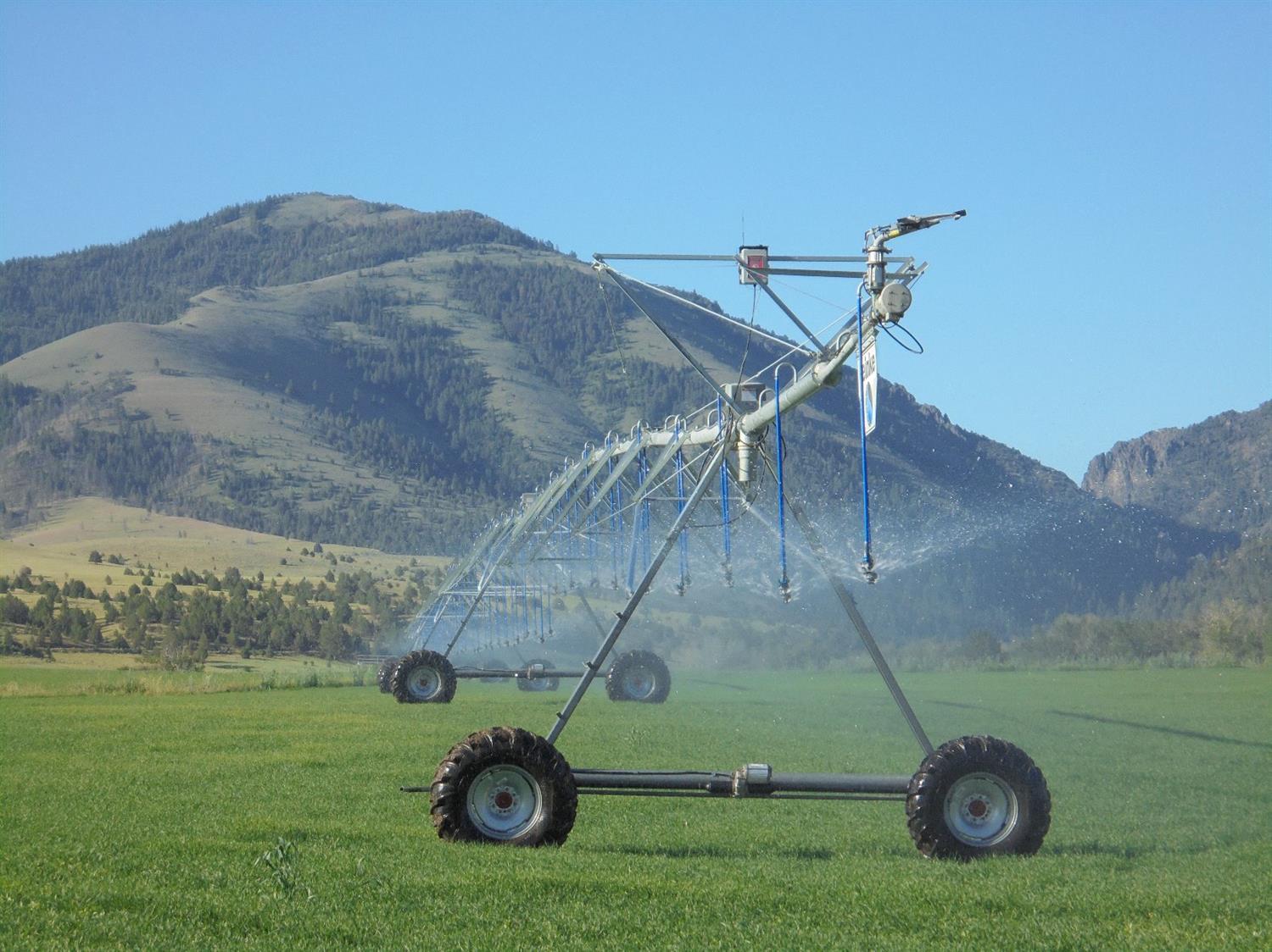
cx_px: 636
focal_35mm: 122
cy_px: 476
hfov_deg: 16.2
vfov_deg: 12.1
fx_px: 4482
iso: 100
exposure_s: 1/400
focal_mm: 21.8
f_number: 5.6
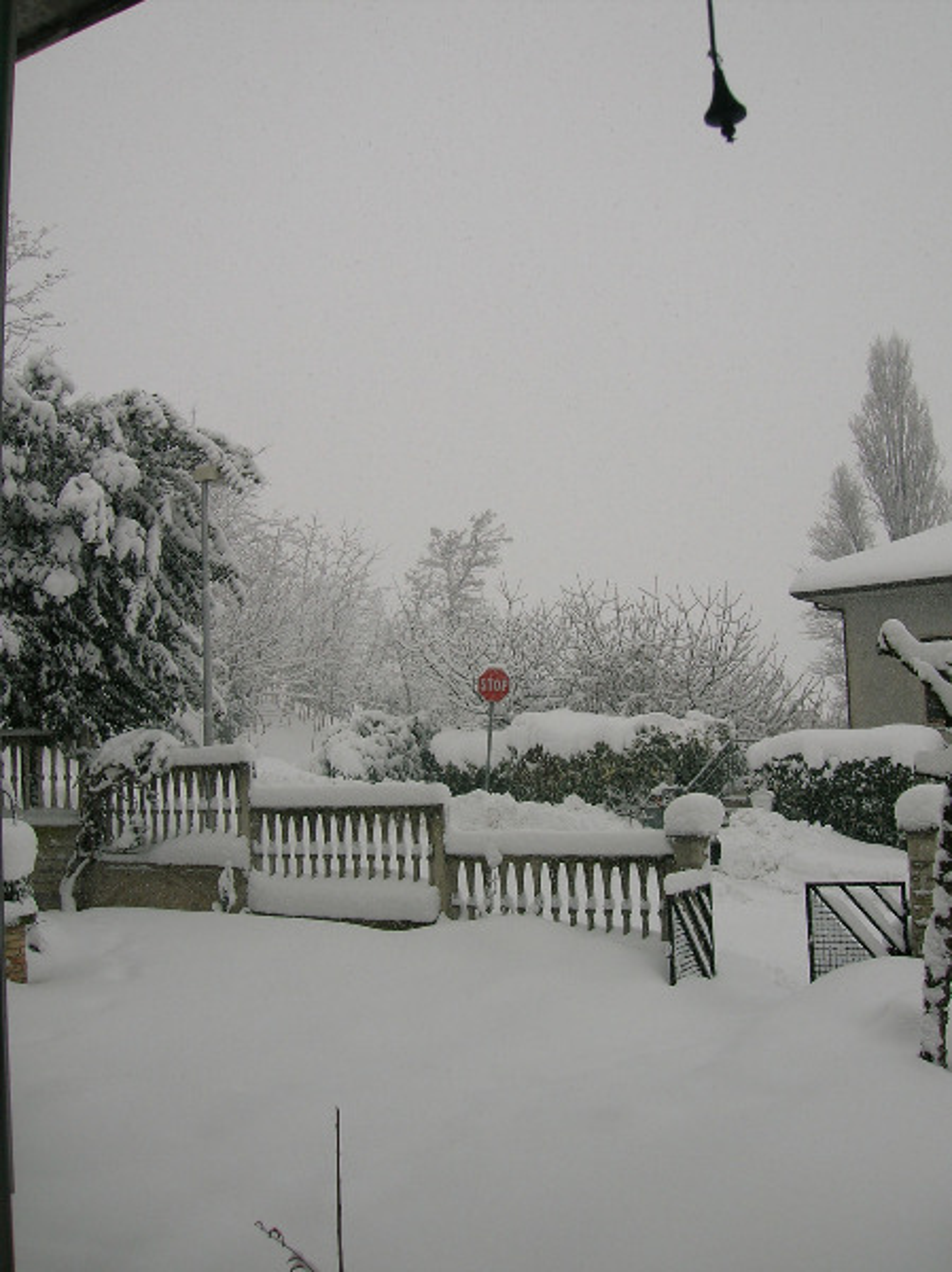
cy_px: 636
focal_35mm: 34
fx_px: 1249
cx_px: 476
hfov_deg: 41.7
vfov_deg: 54.0
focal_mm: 5.7
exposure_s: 1/236
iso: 50
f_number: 4.9
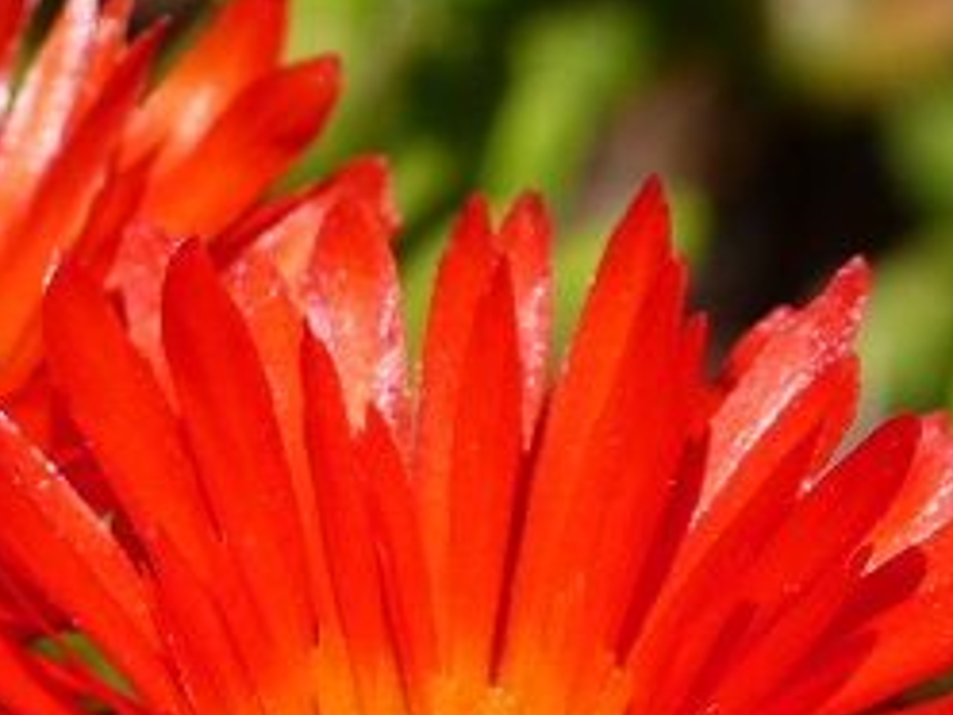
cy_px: 525
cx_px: 142
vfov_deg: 1.0
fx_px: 40305
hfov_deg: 1.4
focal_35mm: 1464
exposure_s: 1/800
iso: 100
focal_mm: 108
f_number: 5.2
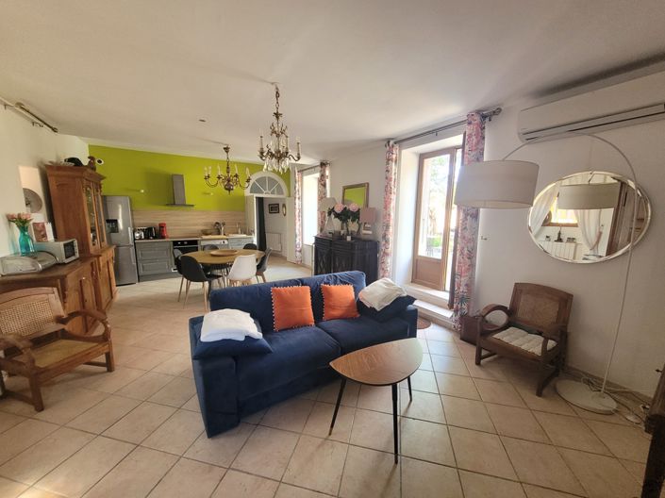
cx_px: 332
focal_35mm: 13
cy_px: 249
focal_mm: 1.74
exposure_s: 1/50
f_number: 2.2
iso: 400
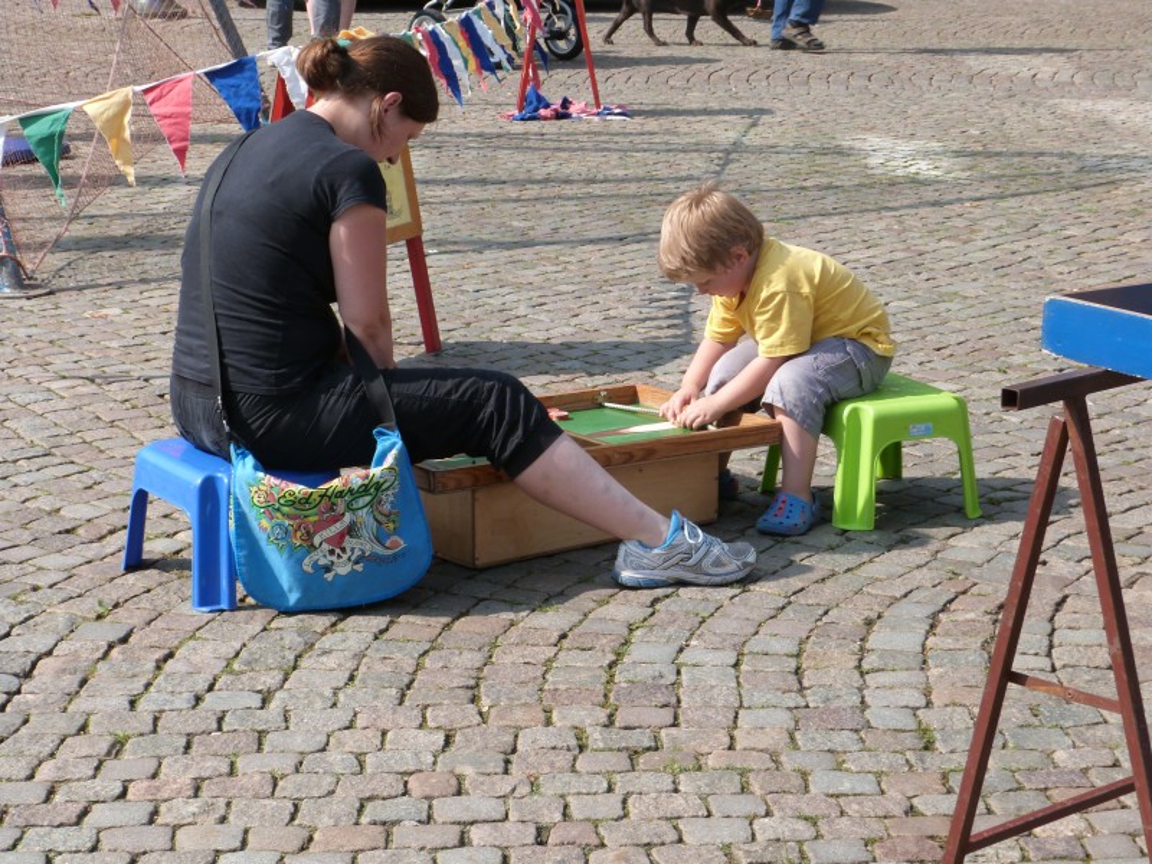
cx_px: 576
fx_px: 2795
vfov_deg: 17.6
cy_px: 432
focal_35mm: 84
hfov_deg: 23.3
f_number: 5.6
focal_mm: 15.1
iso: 100
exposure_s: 1/320
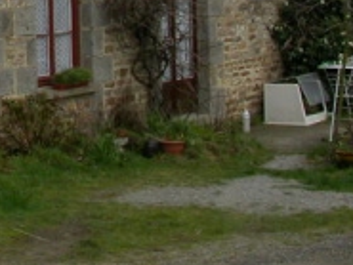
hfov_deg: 13.3
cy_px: -175
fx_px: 1429
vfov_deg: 10.1
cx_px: -185
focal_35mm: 140
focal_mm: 7.85
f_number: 4.7
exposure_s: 1/121
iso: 100
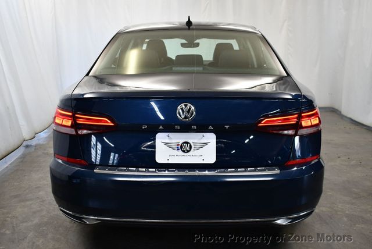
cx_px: 186
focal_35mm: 36
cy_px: 124
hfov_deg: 53.1
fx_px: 372
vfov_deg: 36.9
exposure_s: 1/160
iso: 800
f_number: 3.5
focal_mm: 18
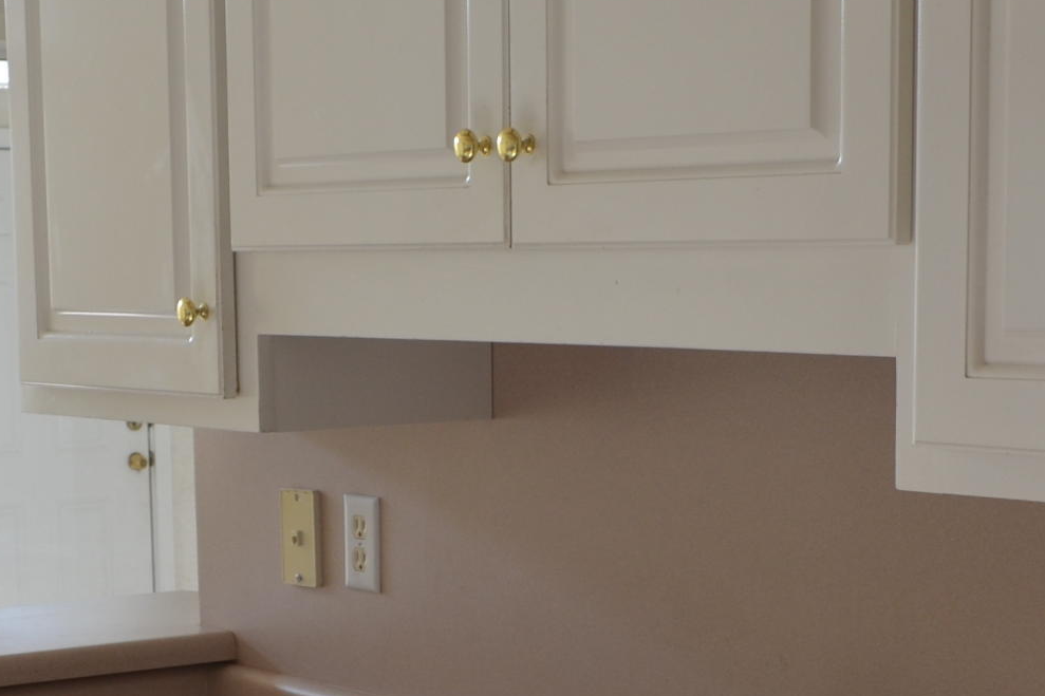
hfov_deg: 22.4
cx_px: 456
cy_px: 761
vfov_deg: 14.7
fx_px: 2641
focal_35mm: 91
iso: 220
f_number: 5.6
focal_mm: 20
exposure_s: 1/60
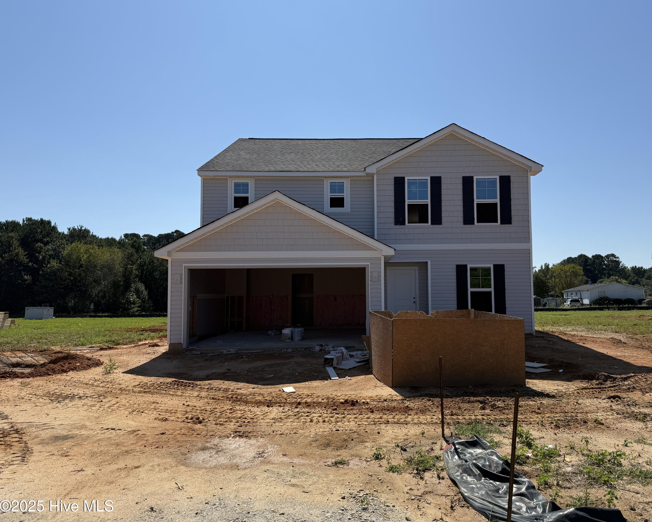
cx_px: 360
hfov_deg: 65.9
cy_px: 259
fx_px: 502
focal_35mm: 26
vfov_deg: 54.9
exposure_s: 1/7353
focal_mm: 6.76
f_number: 1.78
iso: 80
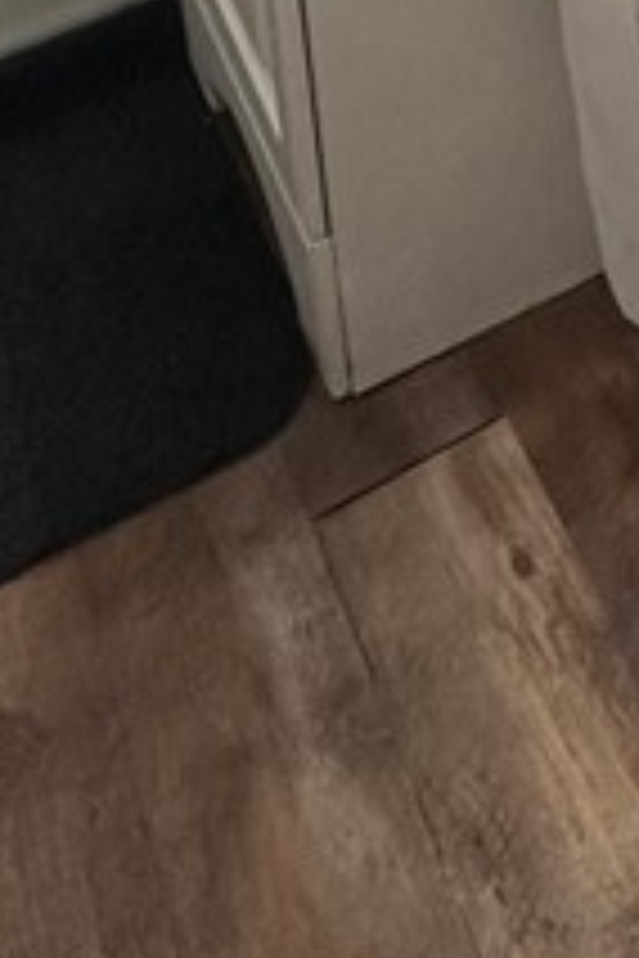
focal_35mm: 70
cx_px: 688
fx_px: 1864
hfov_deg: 18.8
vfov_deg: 18.2
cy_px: -998
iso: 250
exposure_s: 1/120
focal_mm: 2.22
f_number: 2.2
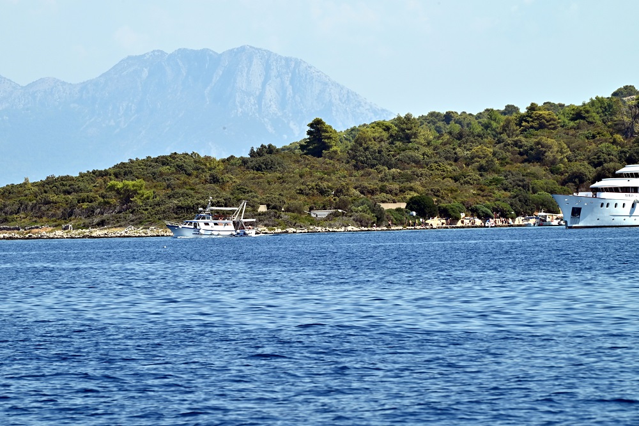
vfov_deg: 5.3
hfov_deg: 7.9
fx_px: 4615
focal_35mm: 260
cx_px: 320
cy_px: 213
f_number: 16
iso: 320
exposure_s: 1/320
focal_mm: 260
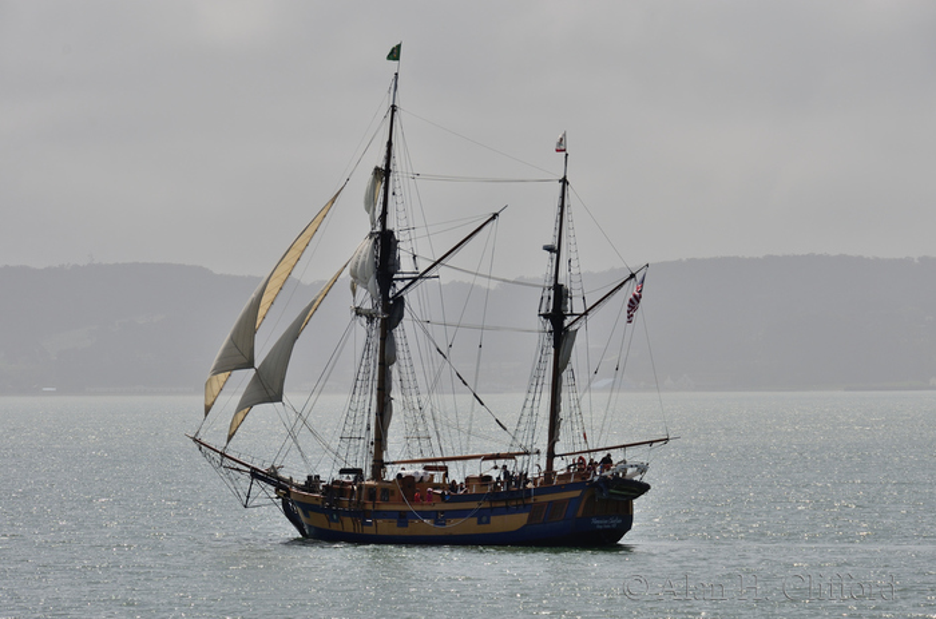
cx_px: 468
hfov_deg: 10.6
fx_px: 5057
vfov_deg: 7.0
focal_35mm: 195
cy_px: 310
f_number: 11
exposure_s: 1/500
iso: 100
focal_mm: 130
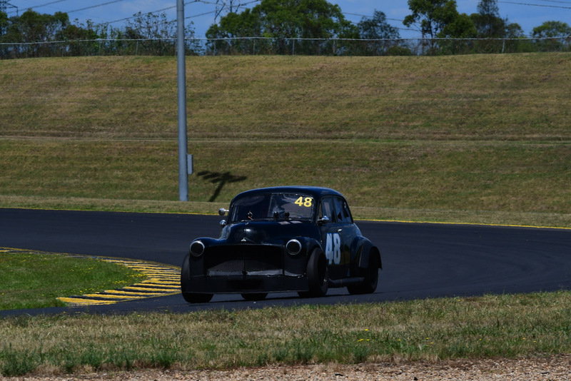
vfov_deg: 4.6
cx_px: 286
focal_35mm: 300
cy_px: 190
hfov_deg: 6.9
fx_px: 4760
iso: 250
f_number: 14
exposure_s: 1/640
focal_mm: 200
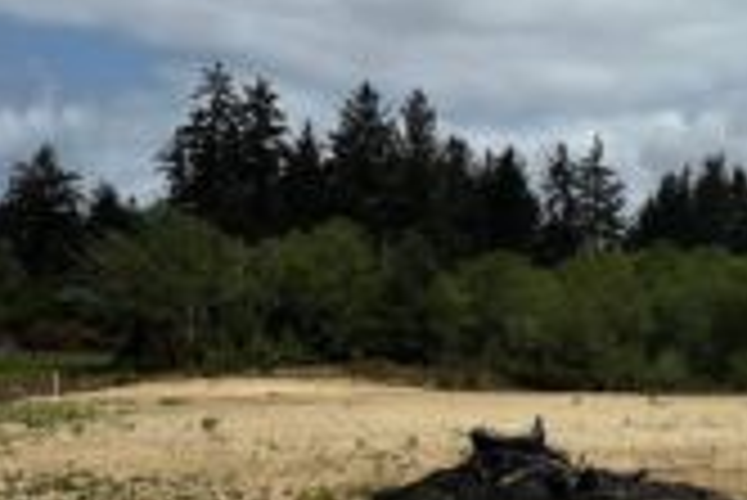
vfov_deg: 22.5
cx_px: 531
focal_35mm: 60
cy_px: 369
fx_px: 1246
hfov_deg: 32.9
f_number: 1.78
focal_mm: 6.86
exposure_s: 1/10753
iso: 80
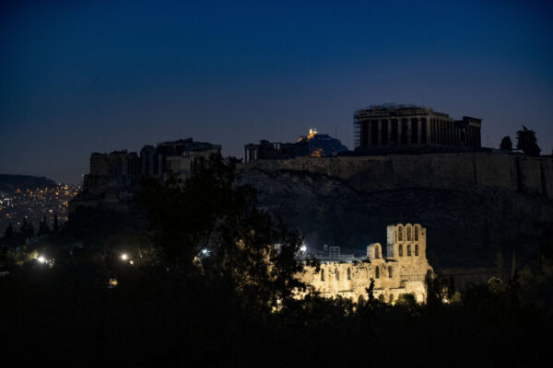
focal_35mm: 95
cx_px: 276
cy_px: 184
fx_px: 1459
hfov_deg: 21.5
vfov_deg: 14.4
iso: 1250
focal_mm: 95
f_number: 3.5
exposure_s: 1/3
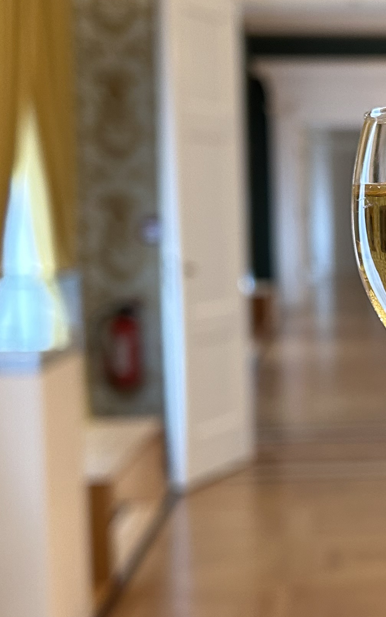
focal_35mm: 69
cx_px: 466
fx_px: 1161
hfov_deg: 17.9
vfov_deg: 29.8
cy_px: 312
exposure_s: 1/50
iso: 160
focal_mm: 5.7
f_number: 1.5
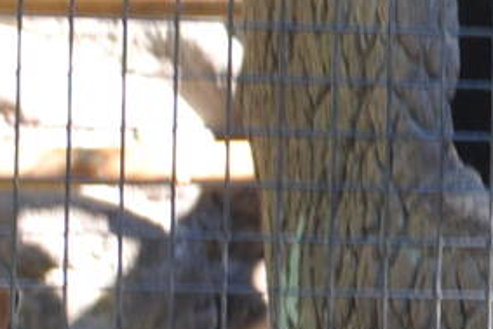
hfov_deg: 4.3
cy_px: -119
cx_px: 1070
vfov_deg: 2.9
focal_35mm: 467
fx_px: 6396
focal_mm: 55
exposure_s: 1/40
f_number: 4
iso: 200
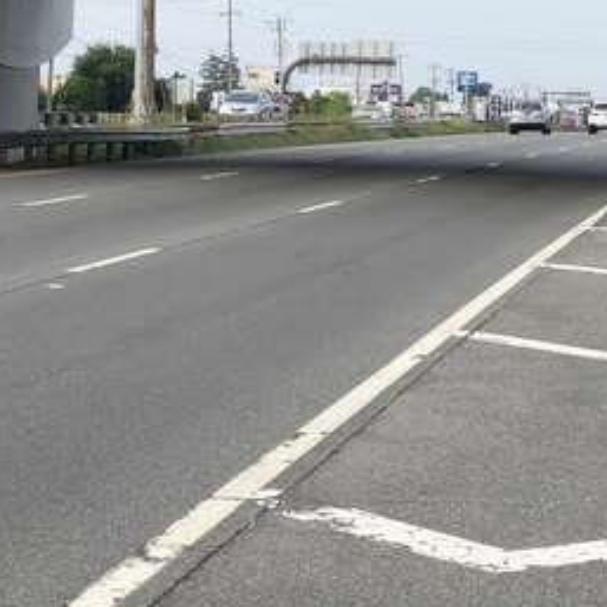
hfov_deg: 12.0
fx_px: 2837
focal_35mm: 143
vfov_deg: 12.0
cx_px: 692
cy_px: -94
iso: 16
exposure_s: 1/759
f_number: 2.4
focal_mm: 6
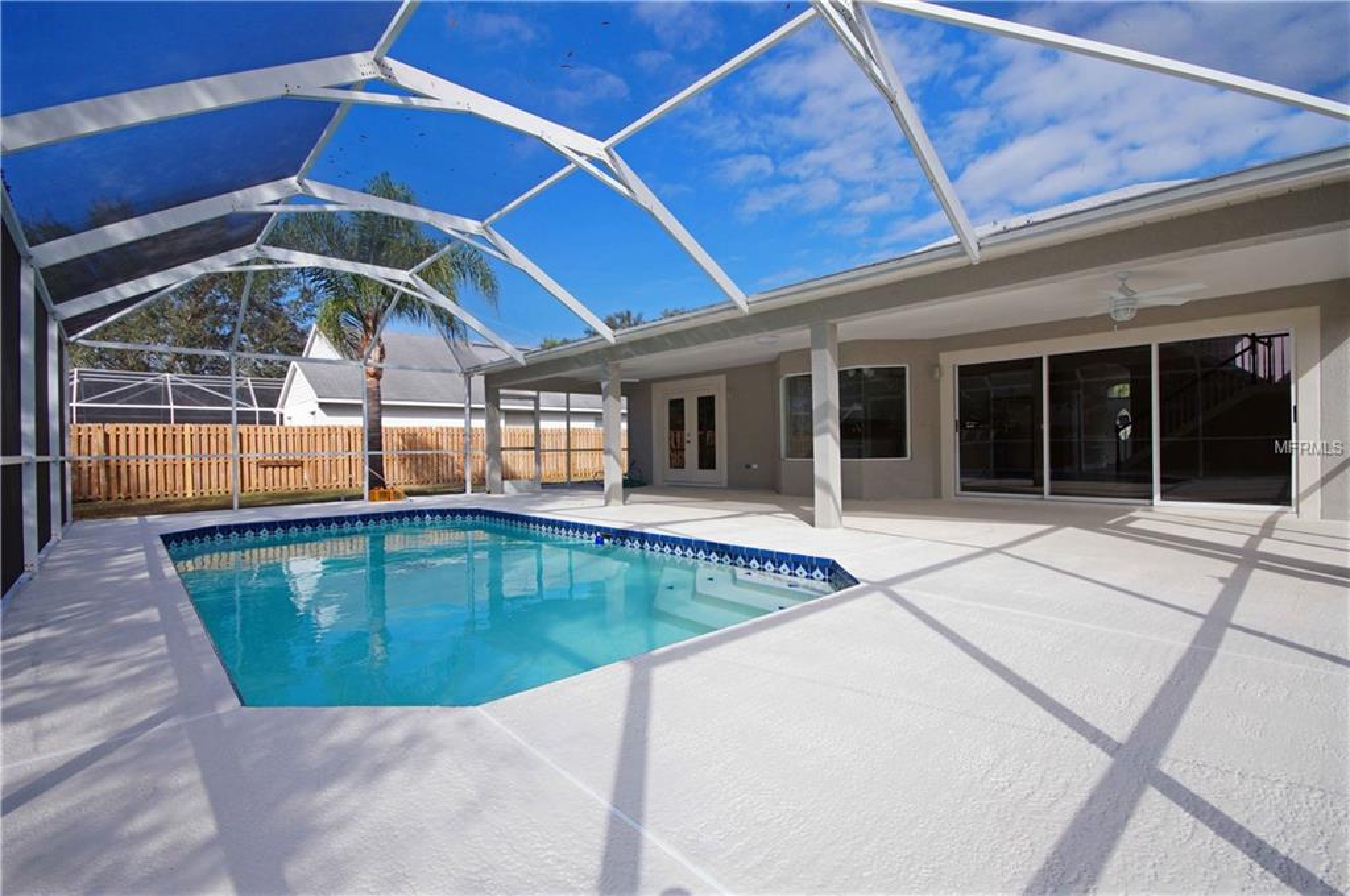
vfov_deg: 77.2
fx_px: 562
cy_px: 448
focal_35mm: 15
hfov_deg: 100.5
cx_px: 675
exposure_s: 1/250
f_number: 8
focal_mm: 10
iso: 200
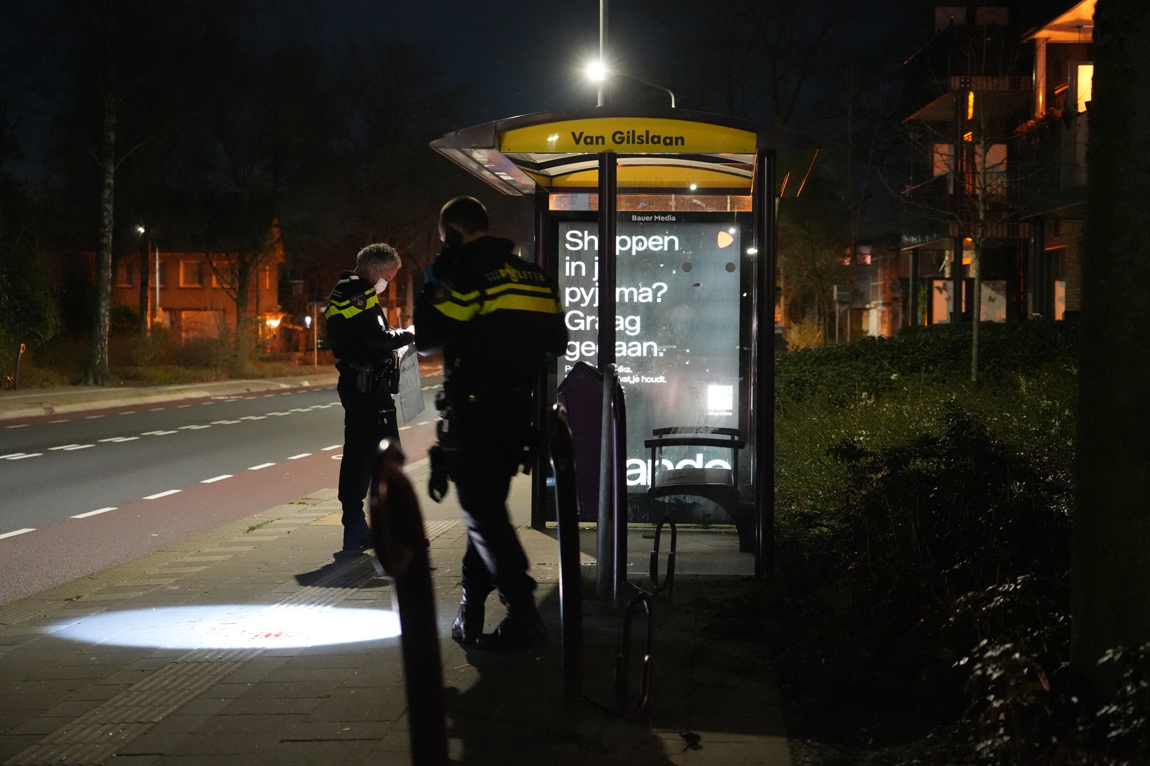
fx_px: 1885
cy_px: 383
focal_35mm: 59
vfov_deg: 23.0
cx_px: 575
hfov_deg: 33.9
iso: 12800
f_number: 4
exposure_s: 1/15
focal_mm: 59
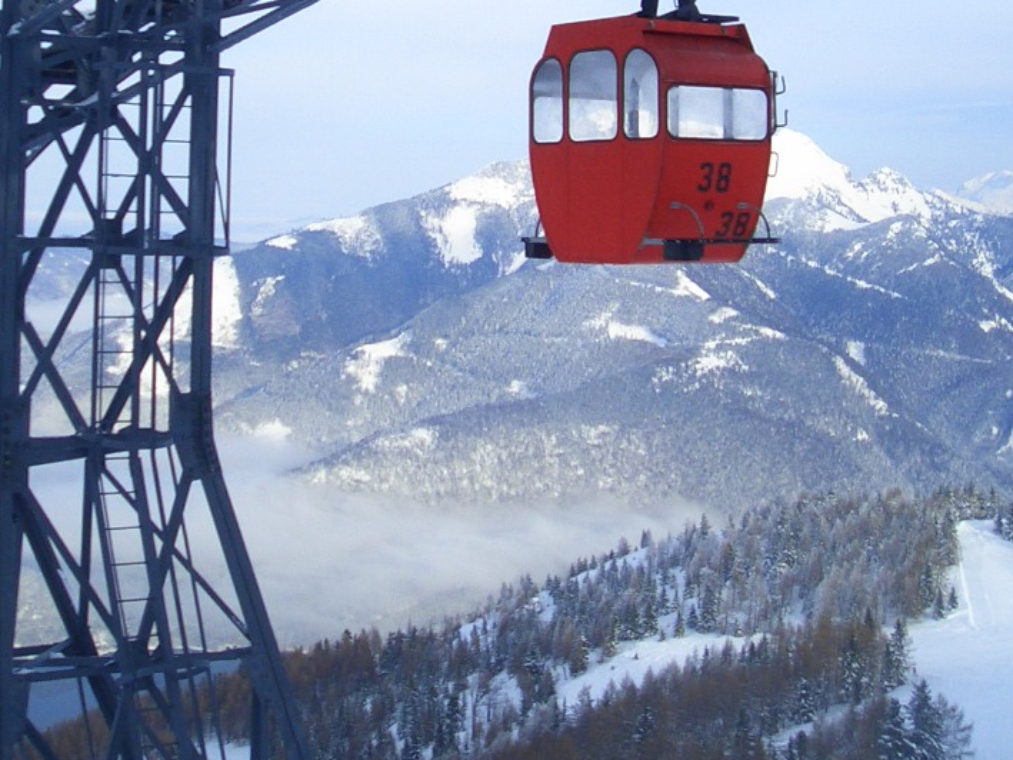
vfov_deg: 22.2
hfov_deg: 29.8
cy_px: 109
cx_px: 512
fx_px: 1902
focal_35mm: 65
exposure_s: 1/125
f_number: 8
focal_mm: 4.8
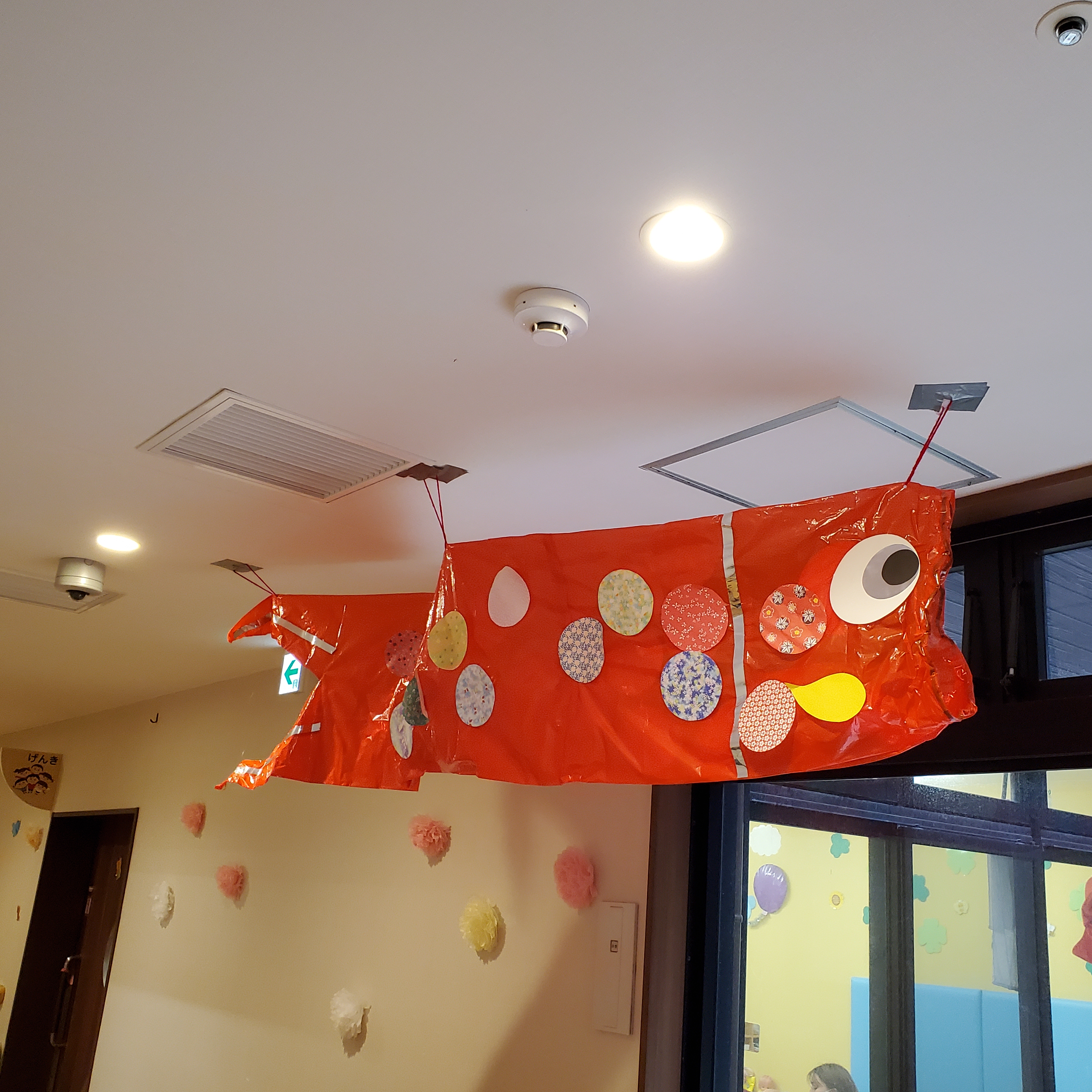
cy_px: 550
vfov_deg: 52.5
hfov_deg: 52.5
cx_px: 593
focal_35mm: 31
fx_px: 1106
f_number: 2.4
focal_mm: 4.3
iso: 320
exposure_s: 1/100
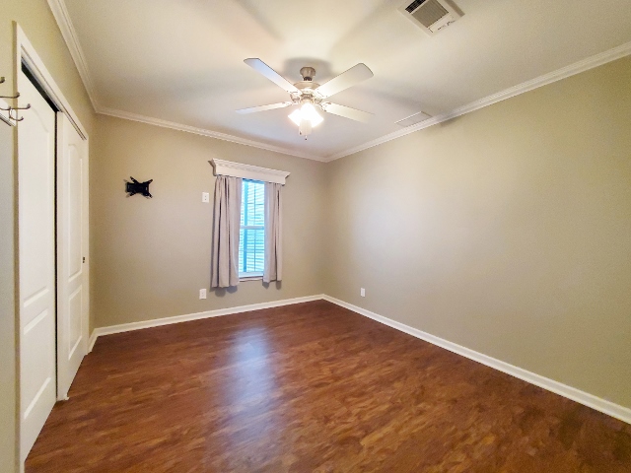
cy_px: 236
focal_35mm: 13
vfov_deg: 89.9
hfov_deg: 106.2
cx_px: 316
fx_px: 237
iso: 400
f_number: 2.2
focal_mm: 1.8
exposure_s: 1/30
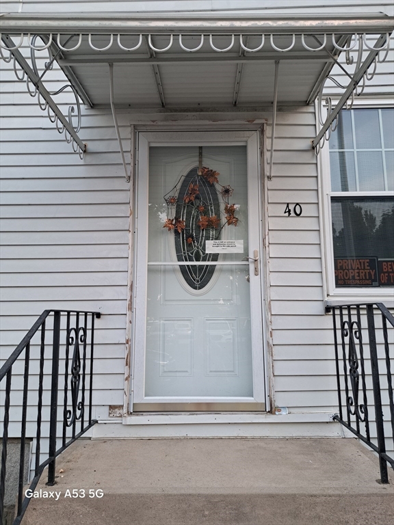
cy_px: 262
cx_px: 197
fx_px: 364
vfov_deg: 71.6
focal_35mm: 24
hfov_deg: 56.8
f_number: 1.8
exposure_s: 1/60
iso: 160
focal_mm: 5.23
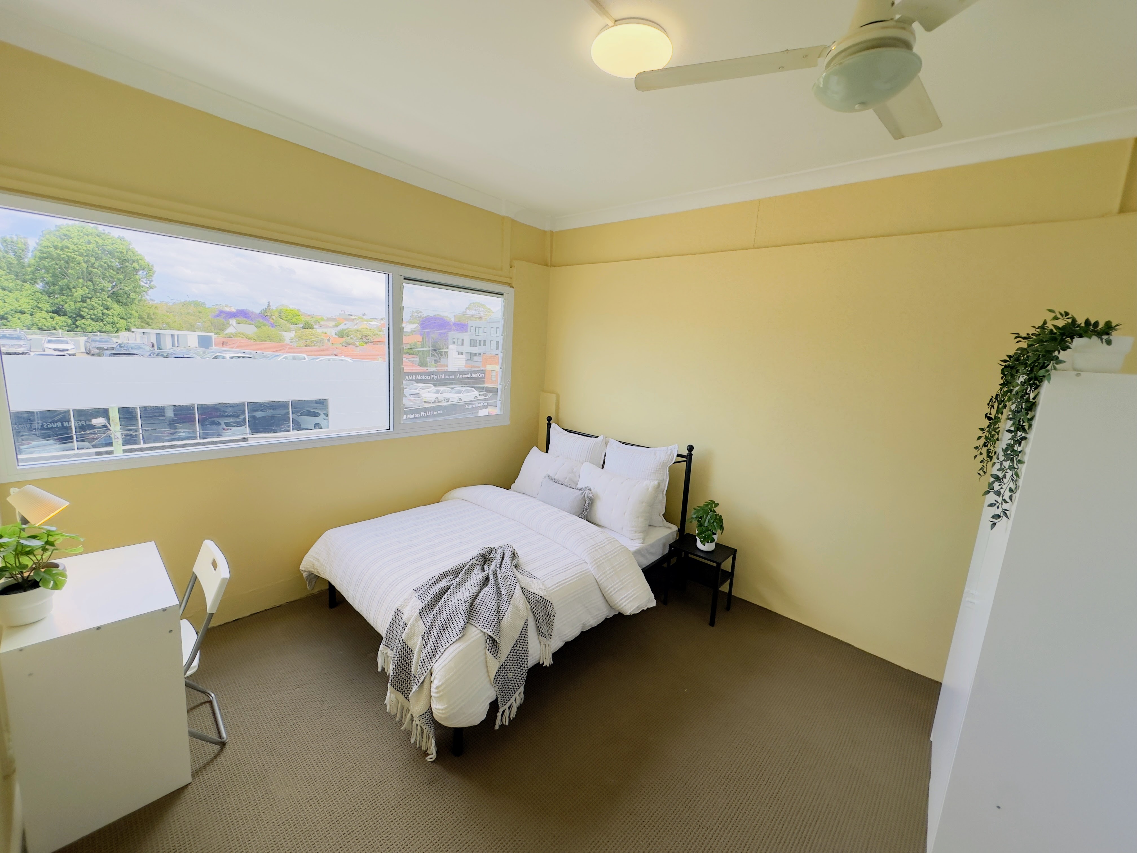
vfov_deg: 85.7
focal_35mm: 14
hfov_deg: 102.1
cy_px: 426
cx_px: 568
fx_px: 460
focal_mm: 2.22
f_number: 2.2
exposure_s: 1/375
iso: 40
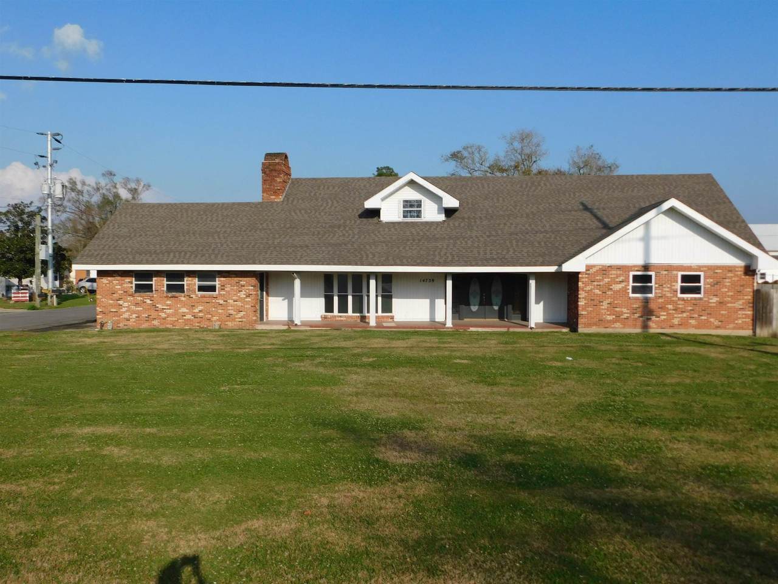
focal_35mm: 30
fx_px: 674
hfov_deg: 60.0
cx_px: 389
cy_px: 292
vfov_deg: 46.8
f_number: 6.4
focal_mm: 5.3
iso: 125
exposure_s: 1/500
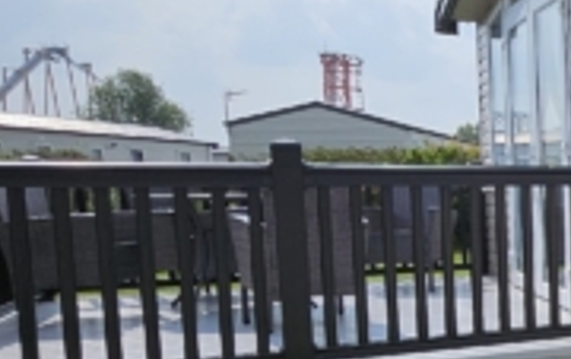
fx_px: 795
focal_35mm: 51
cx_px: 788
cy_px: 264
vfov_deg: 25.2
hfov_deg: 29.5
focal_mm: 1.74
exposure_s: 1/2679
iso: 32
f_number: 2.2
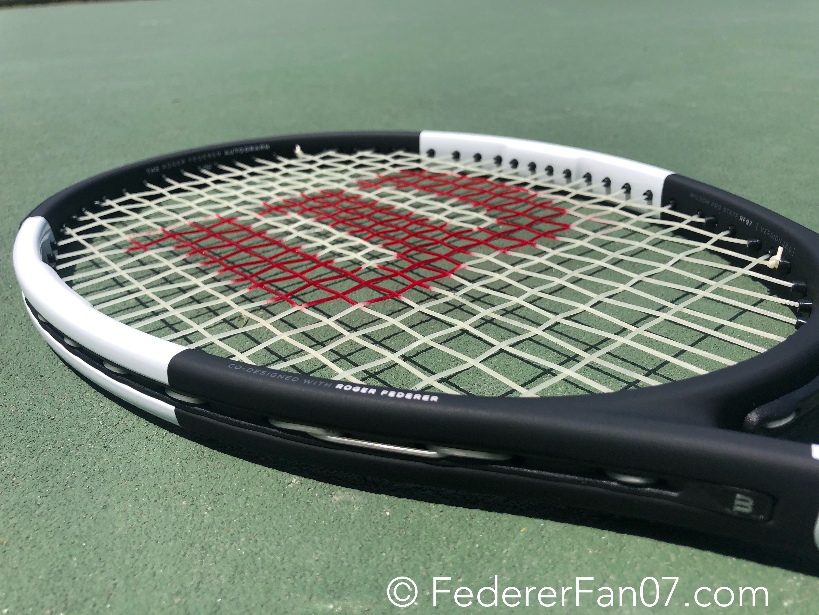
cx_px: 410
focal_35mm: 28
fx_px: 662
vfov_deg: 49.7
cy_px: 308
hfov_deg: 63.4
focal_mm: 4
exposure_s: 1/2000
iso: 20
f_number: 1.8
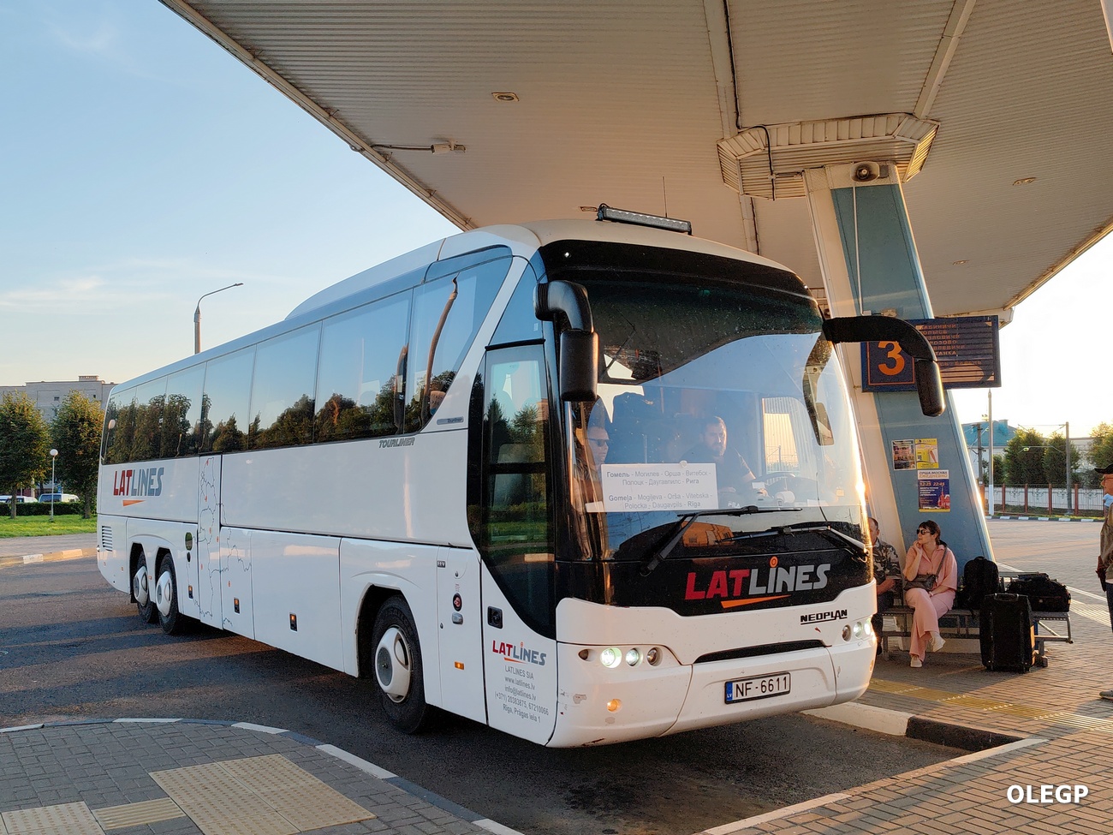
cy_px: 418
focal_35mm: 33
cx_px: 556
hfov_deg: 55.4
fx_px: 1061
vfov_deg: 42.9
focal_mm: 6.12
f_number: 1.9
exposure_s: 1/120
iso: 50
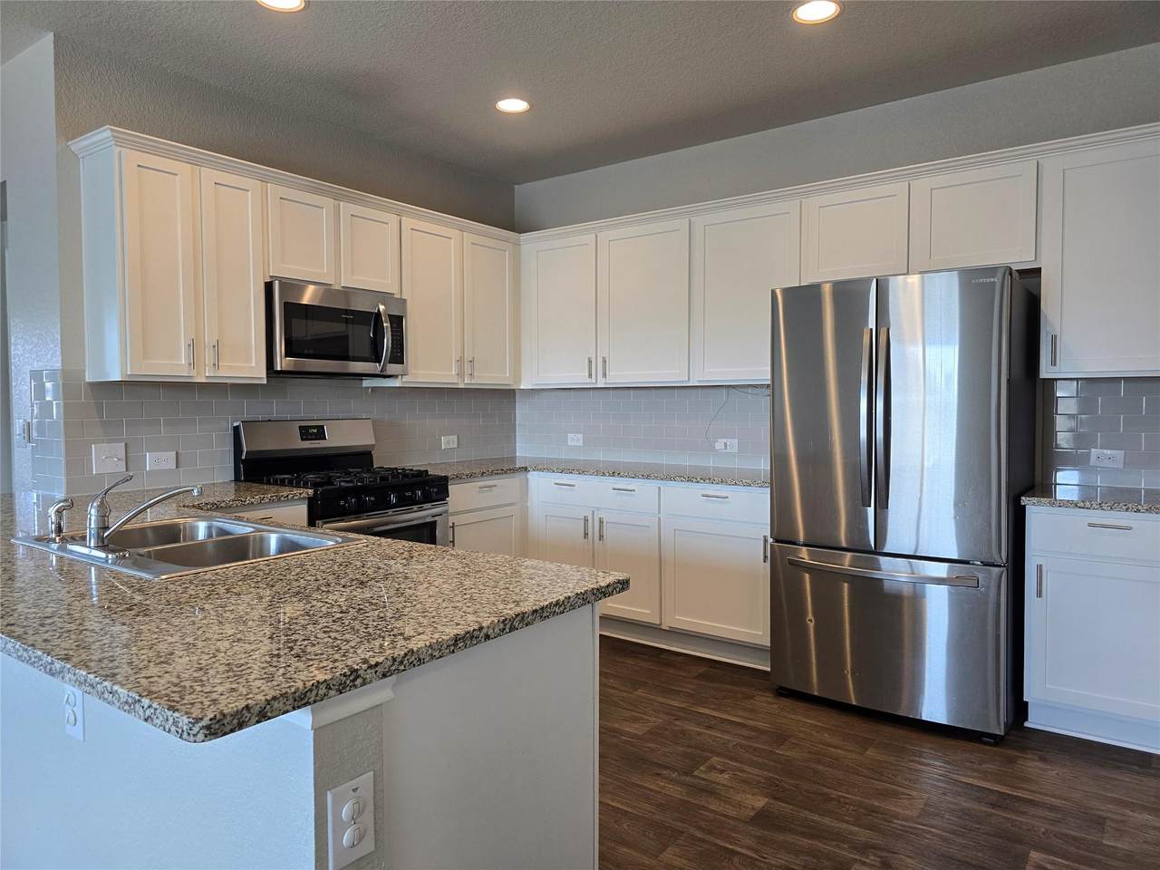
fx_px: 771
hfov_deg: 73.9
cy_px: 435
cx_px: 580
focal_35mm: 23
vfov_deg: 58.9
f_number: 1.7
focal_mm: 6.3
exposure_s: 1/120
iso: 125
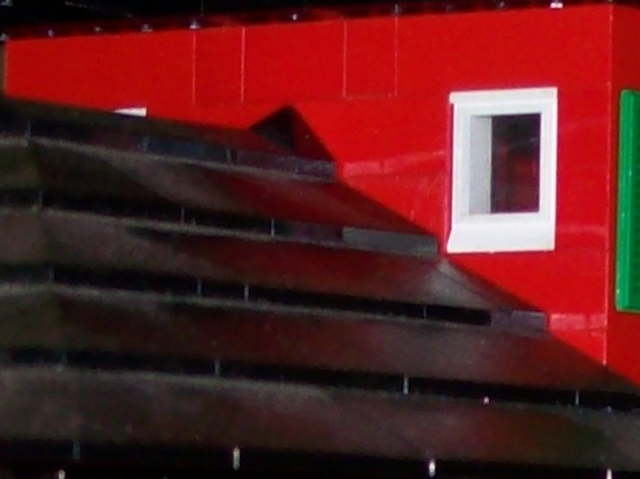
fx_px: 5117
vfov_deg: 5.3
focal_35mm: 277
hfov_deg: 7.1
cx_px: 798
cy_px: 686
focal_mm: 9.4
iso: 80
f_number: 3.4
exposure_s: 1/84.5
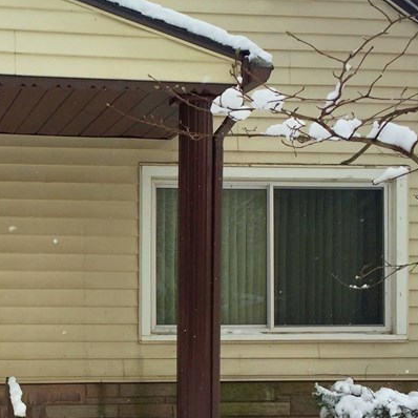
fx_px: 902
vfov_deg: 25.9
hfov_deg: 25.0
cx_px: 14
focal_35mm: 66
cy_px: 284
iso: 32
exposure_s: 1/460
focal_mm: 4.15
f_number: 2.2
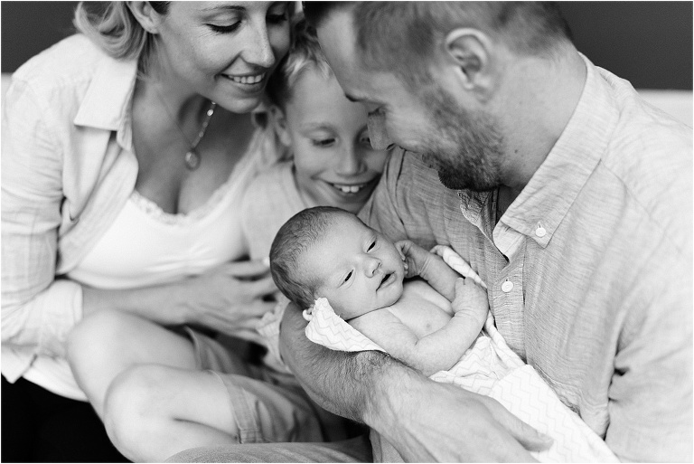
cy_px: 232
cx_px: 347
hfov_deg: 39.6
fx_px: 964
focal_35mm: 50
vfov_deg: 27.0
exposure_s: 1/250
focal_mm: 50
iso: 800
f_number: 2
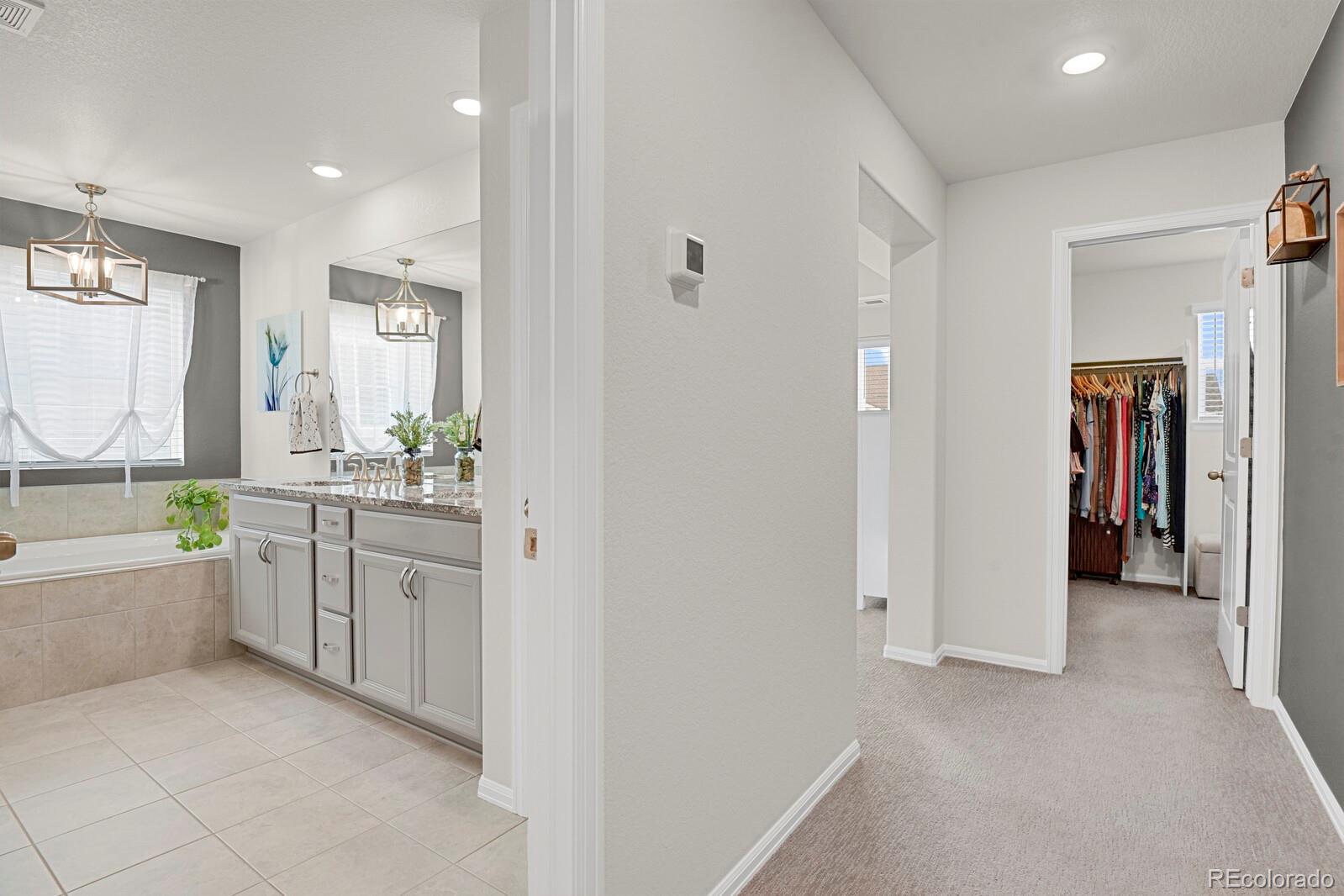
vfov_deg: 70.4
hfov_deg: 93.3
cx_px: 672
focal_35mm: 17
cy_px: 448
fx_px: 635
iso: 7200
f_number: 8
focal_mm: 17
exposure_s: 1/20
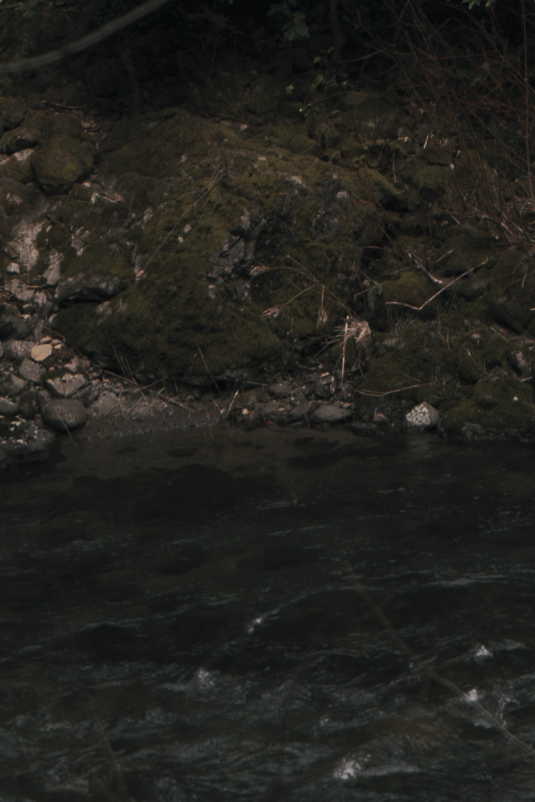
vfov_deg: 9.9
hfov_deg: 7.1
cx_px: 763
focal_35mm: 192
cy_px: -856
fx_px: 4278
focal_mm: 45
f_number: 4.5
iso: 800
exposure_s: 1/640
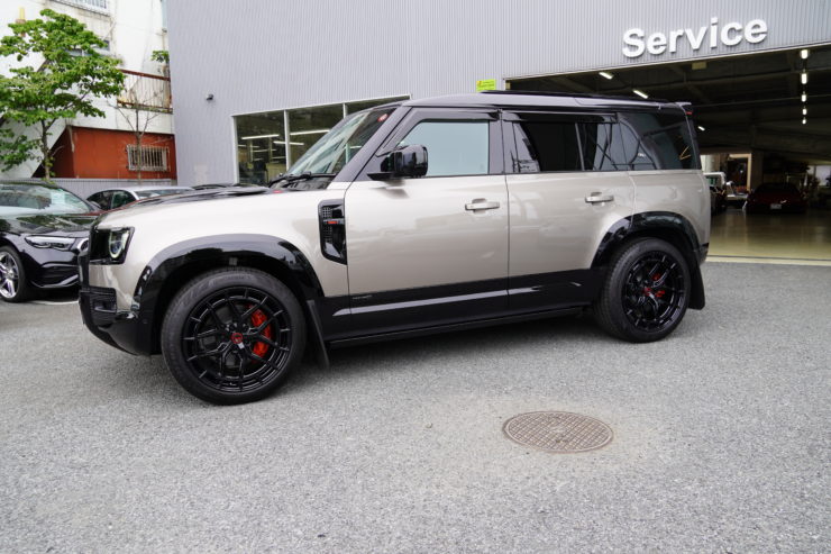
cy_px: 277
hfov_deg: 67.4
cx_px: 416
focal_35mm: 27
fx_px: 623
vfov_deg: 47.9
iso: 100
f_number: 5.6
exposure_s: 1/80
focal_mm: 18
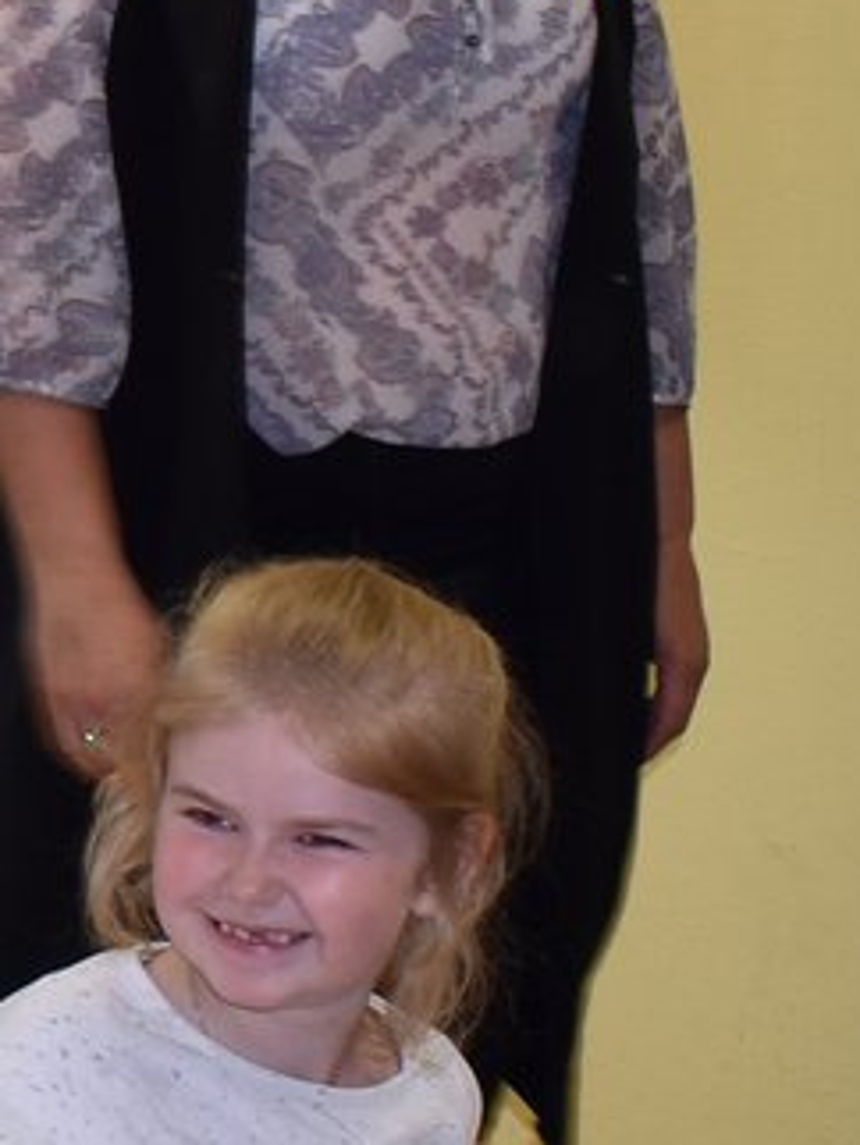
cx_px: -1279
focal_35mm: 161
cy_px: 219
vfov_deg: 12.2
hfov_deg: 8.4
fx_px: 5326
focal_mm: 18
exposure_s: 1/60
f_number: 3.5
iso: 180
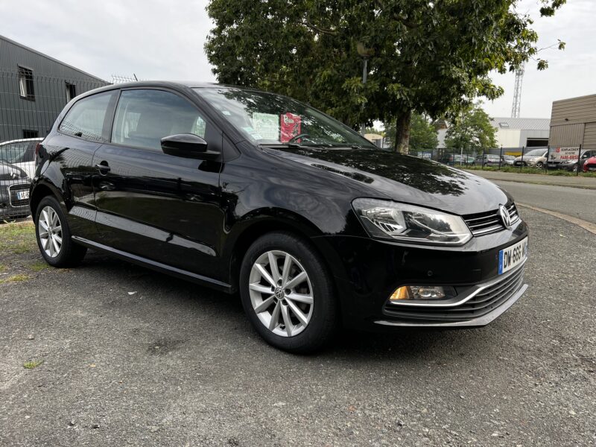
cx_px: 298
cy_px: 224
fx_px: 448
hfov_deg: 67.3
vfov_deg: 53.1
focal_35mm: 26
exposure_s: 1/728
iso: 50
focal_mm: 5.7
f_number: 1.5
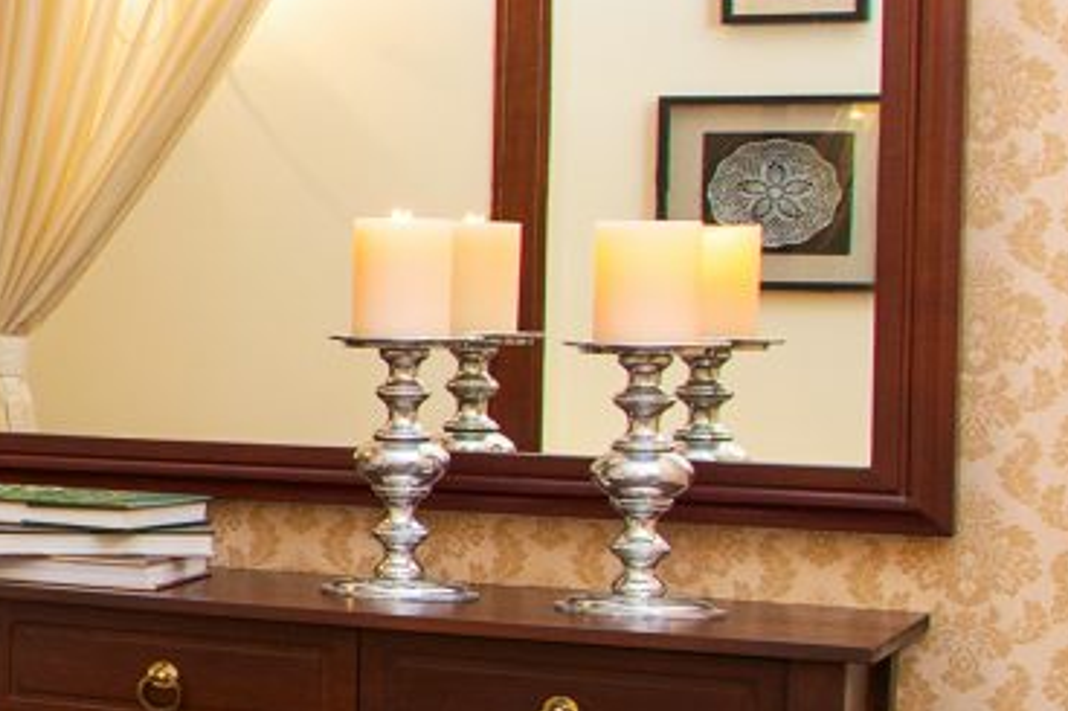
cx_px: -1646
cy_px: 374
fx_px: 3024
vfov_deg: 13.4
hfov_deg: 13.3
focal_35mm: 102
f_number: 8
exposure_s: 1/8
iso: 320
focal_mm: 15
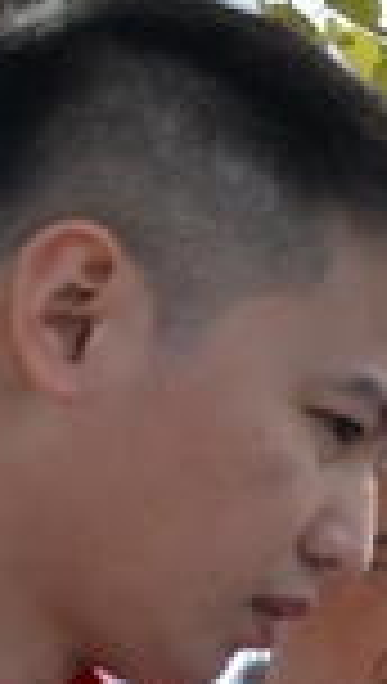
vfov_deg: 13.1
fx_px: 2797
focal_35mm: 154
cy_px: 1051
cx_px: 1728
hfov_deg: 6.1
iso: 100
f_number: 7.1
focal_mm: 28
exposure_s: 1/320
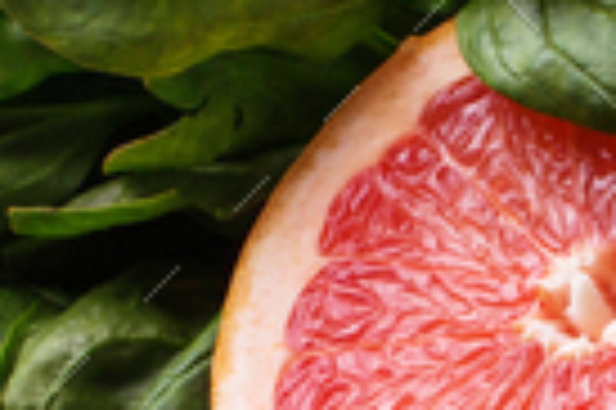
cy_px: 854
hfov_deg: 6.4
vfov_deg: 4.2
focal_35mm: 324
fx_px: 5537
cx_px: 454
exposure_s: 1/125
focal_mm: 50
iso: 100
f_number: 9
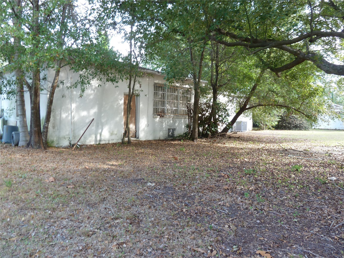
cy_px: 129
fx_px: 248
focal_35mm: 25
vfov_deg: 54.9
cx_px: 172
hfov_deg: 69.4
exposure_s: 1/30
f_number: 3.3
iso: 100
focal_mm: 4.1
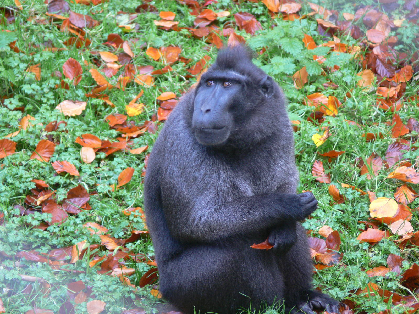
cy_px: 157
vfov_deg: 3.5
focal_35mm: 420
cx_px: 210
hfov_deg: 4.7
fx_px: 5084
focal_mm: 88.8
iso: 125
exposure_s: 1/30
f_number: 3.7
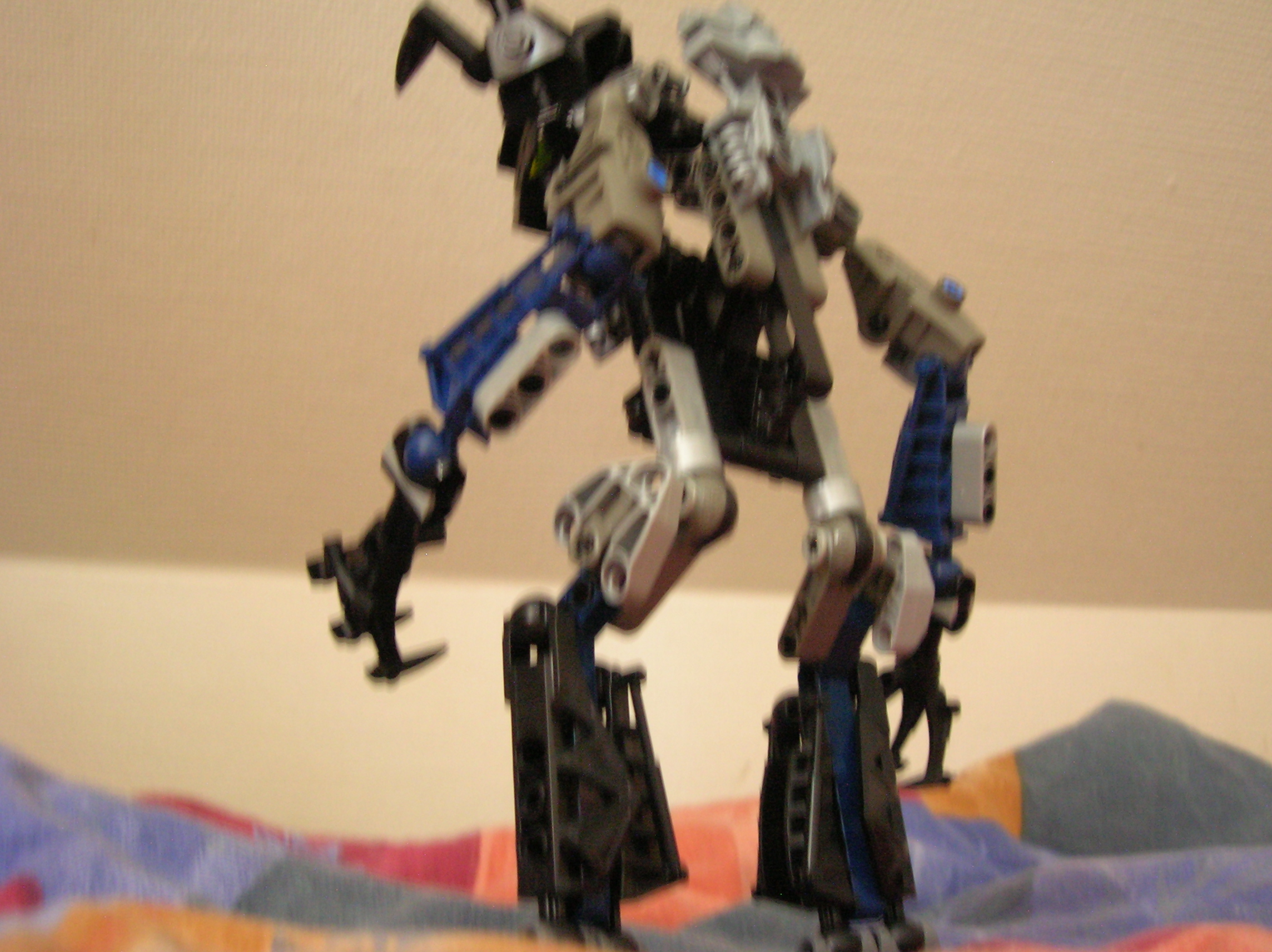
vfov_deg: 37.7
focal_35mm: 38
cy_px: 476
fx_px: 1395
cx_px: 636
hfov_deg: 49.0
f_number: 3
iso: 200
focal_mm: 6.4
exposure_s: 1.77
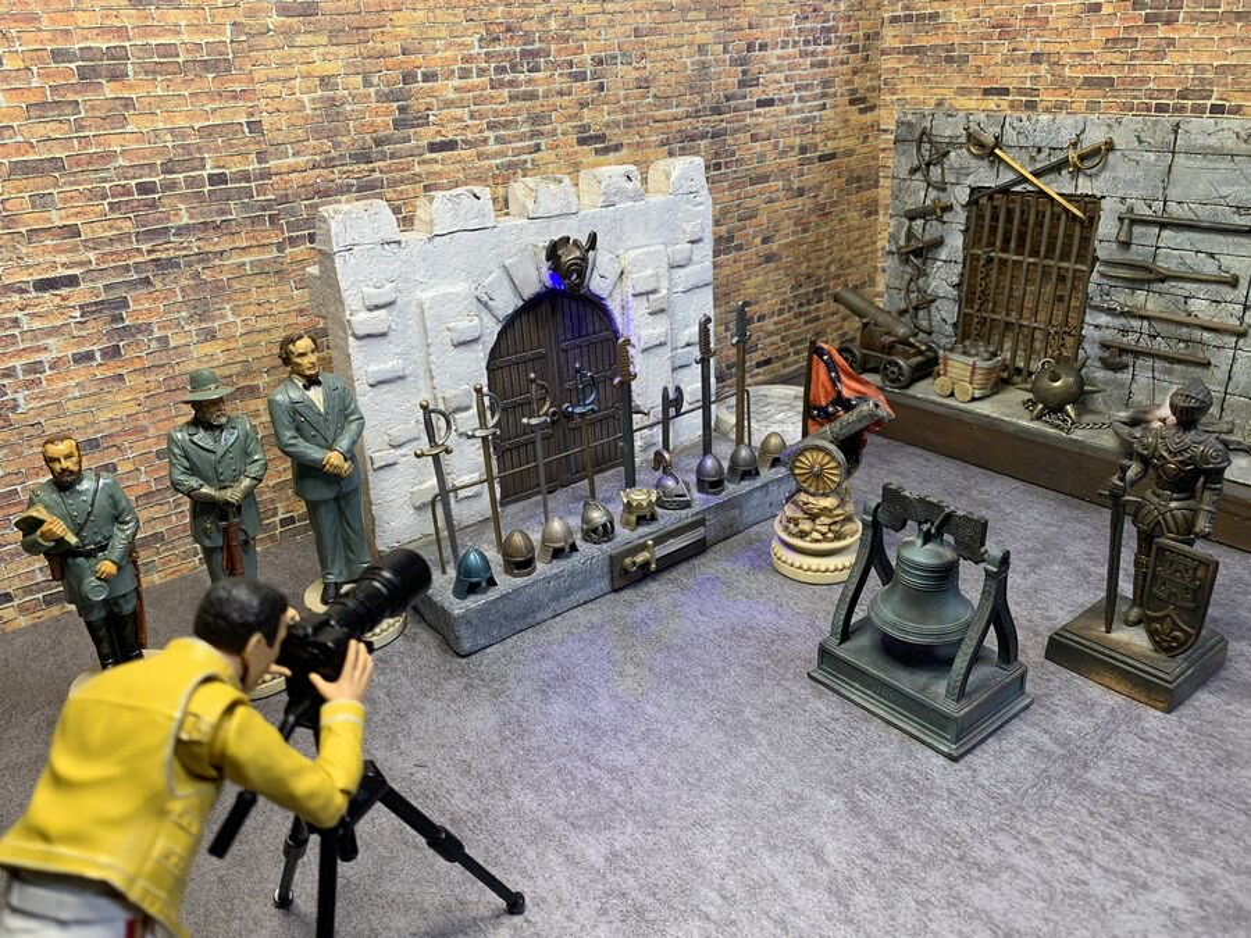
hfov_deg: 67.3
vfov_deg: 53.1
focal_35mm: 26
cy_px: 469
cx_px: 626
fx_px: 940
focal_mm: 4.25
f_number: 1.8
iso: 100
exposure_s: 1/88
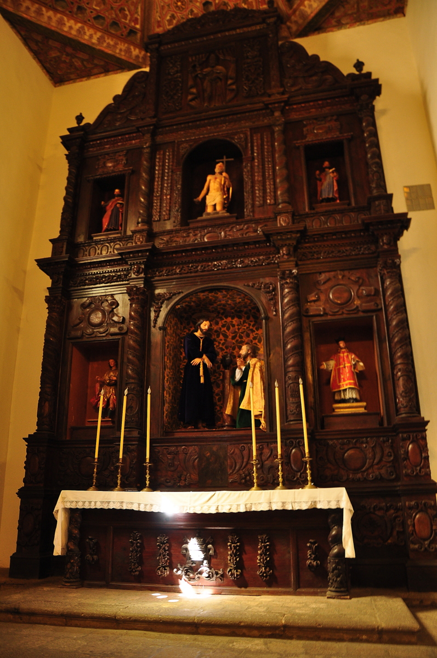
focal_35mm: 27
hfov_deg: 47.8
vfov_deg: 67.4
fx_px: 493
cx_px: 218
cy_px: 329
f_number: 3.5
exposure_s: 1/4
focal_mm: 18
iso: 400
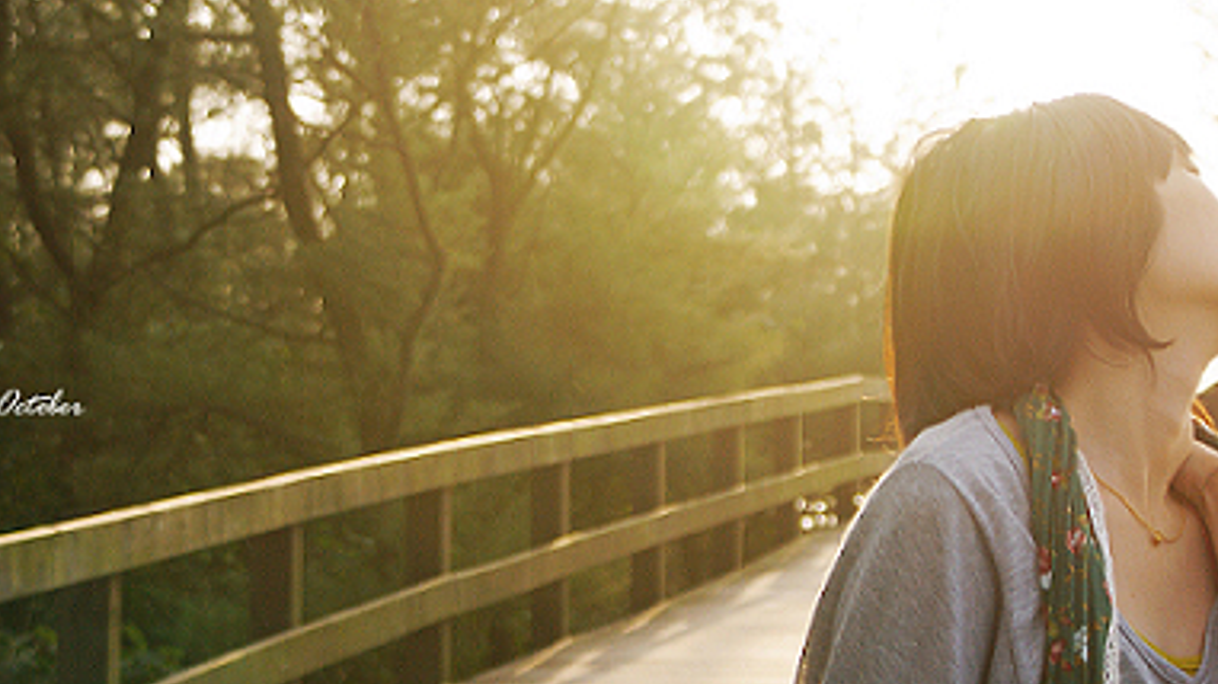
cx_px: 572
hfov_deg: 15.8
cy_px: 259
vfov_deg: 8.9
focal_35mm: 136
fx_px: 4385
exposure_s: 1/100
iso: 100
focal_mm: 55
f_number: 5.6
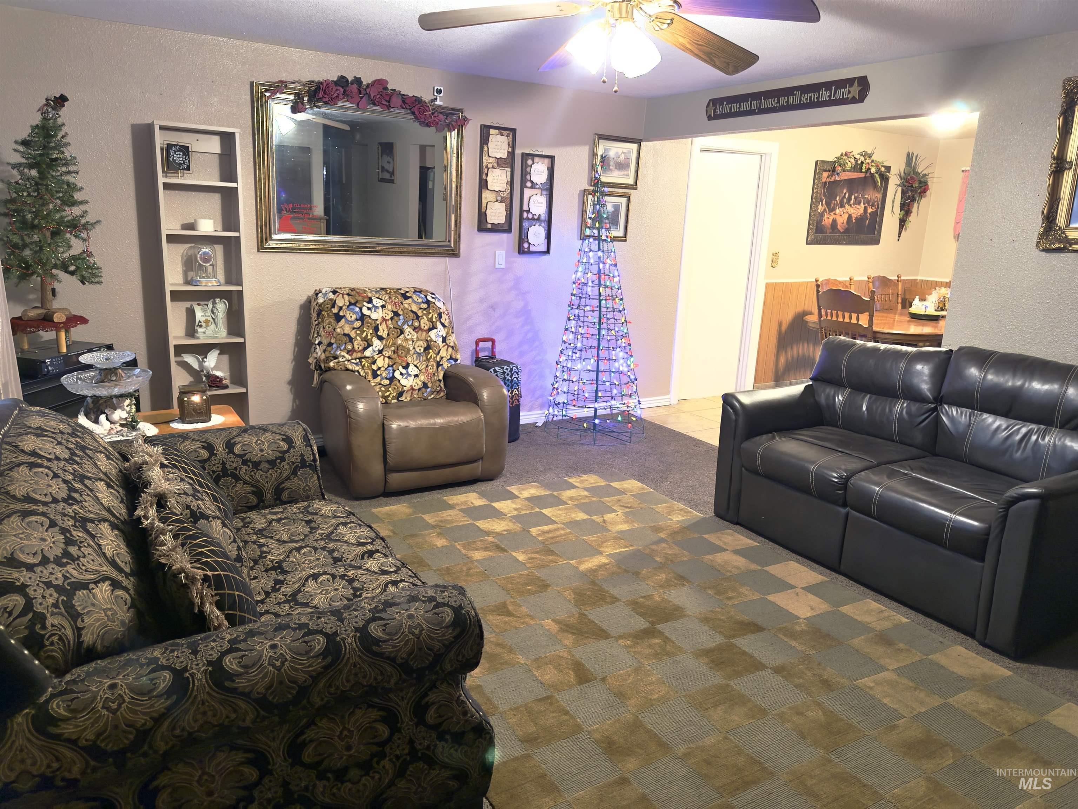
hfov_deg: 71.6
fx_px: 747
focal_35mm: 24
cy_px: 404
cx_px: 539
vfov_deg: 56.8
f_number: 1.78
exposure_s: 1/60
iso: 800
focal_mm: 6.76
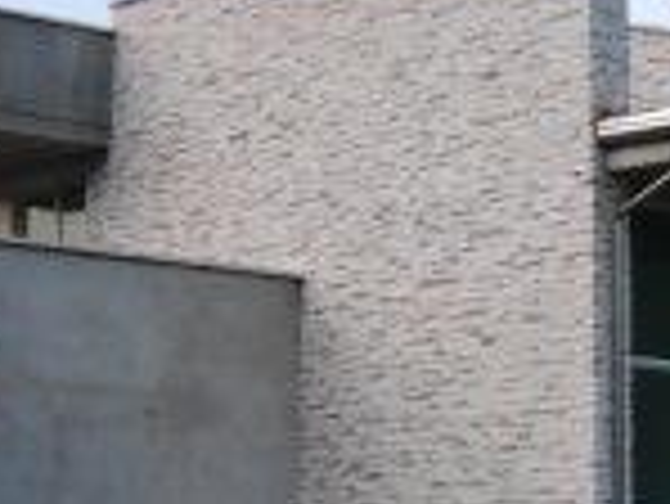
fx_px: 2034
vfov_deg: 13.9
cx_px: 108
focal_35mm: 105
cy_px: 486
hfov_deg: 18.5
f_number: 2.8
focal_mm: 6.2
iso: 100
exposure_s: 1/350
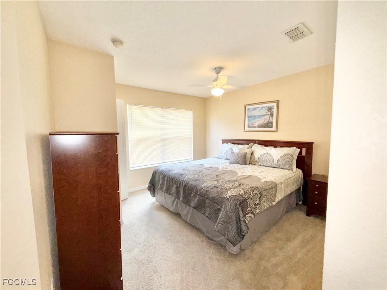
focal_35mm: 14
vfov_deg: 85.7
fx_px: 157
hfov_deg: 102.1
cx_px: 194
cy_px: 145
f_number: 2.2
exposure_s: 1/60
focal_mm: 2.22
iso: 100
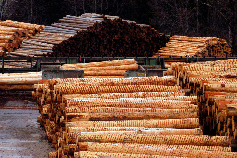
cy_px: 79
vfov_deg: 8.2
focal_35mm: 168
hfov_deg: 12.2
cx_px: 118
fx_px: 1105
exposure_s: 1/640
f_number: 7.1
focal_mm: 112
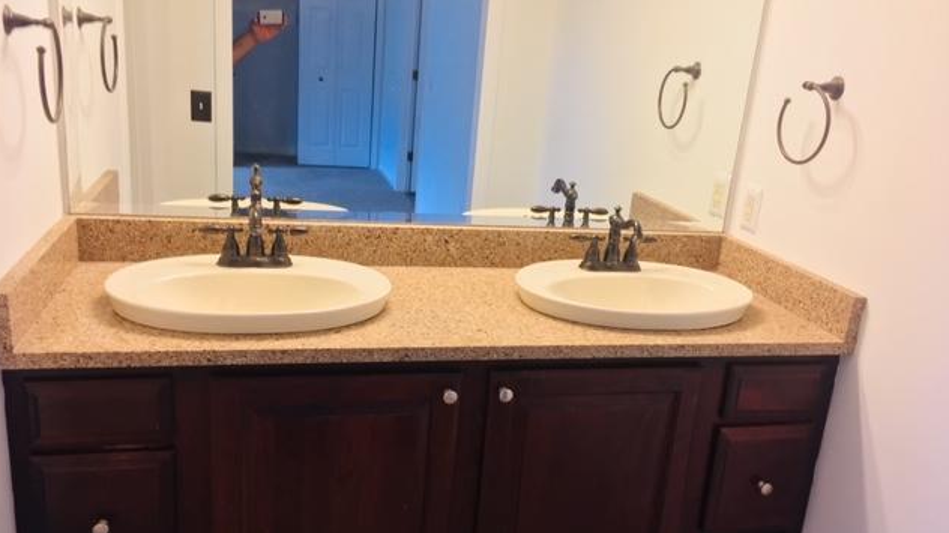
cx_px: 473
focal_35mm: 32
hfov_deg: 61.0
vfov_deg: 36.6
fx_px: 805
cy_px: 285
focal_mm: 4.15
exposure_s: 1/33
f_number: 2.2
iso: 64
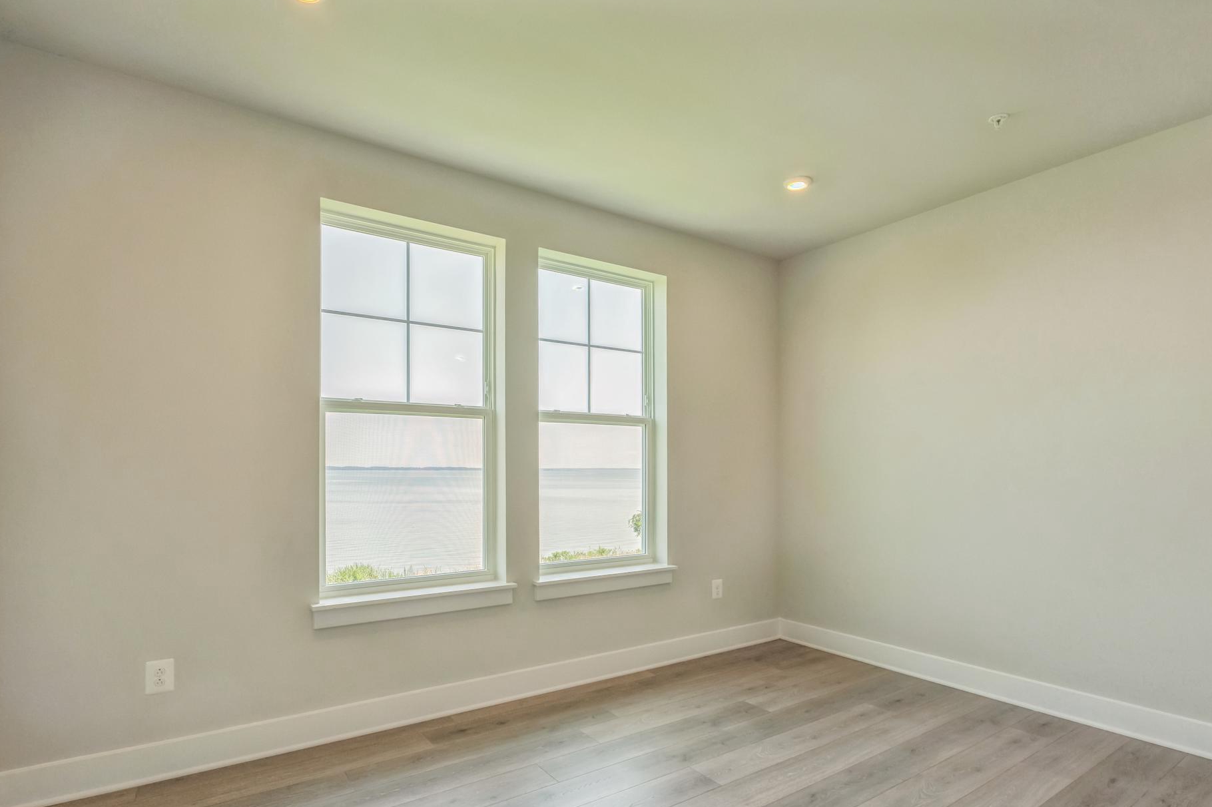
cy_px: 443
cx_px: 623
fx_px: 606
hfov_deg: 90.0
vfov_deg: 67.2
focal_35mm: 18
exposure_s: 1/200
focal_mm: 16
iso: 400
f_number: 8
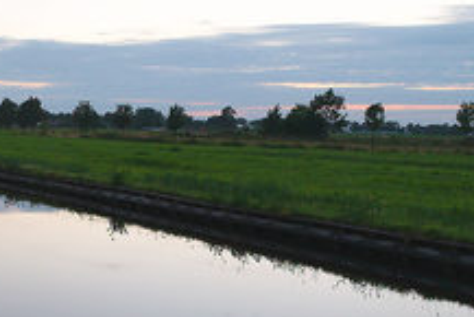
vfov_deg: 23.3
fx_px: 764
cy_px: 225
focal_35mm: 58
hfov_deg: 33.3
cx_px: 81
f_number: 5
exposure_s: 1/125
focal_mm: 14
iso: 800
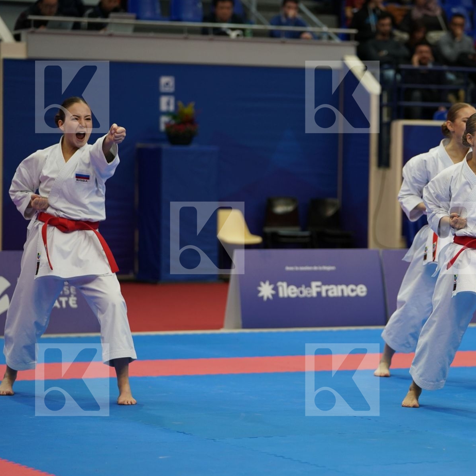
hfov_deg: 11.9
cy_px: 238
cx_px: 342
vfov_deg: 12.0
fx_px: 2271
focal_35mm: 146
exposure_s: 1/500
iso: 1000
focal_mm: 114
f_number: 2.8
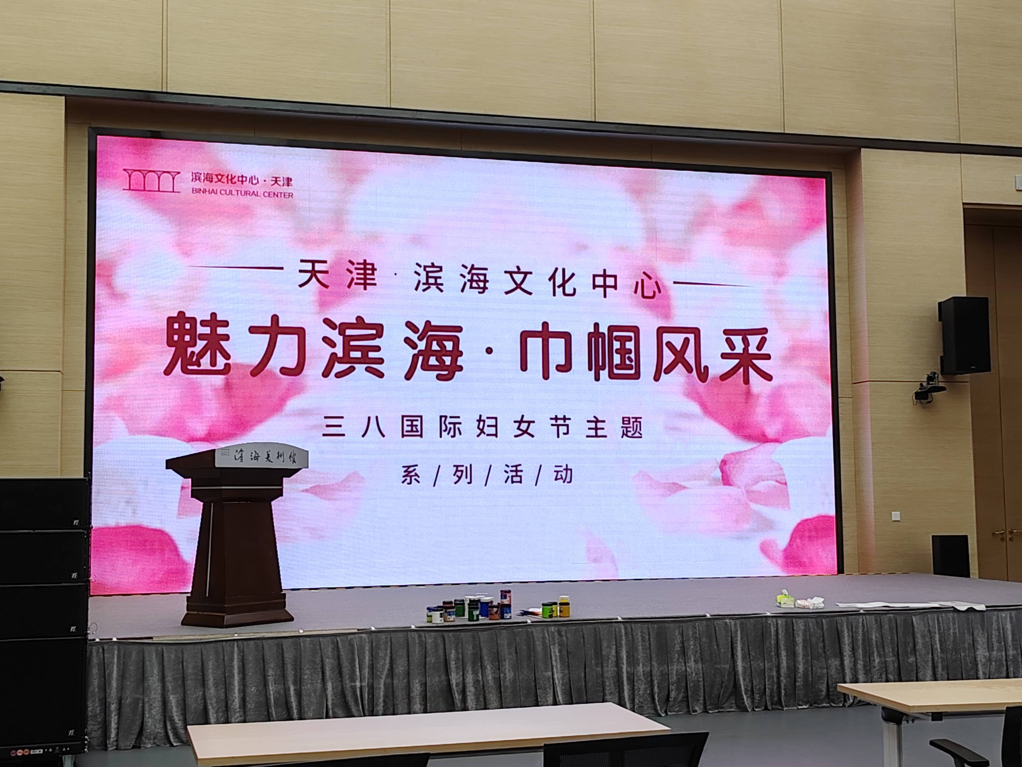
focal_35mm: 46
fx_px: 1358
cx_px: 511
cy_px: 384
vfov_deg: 31.5
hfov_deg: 41.2
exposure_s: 1/100
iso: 195
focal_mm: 6.14
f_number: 1.8
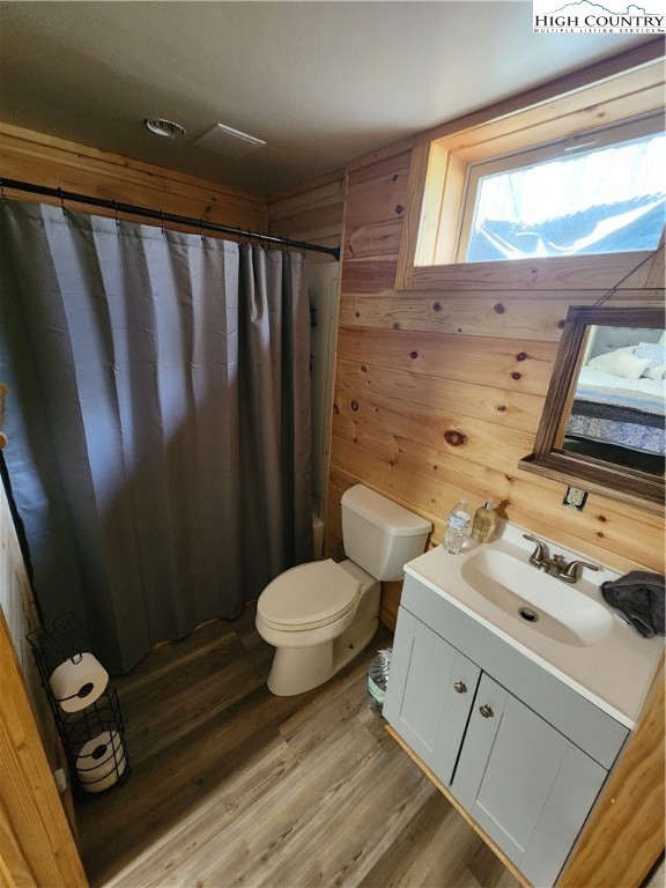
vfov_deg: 106.2
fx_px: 333
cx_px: 333
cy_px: 444
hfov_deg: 89.9
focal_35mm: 13
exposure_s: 1/24
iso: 640
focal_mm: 2.2
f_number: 2.2
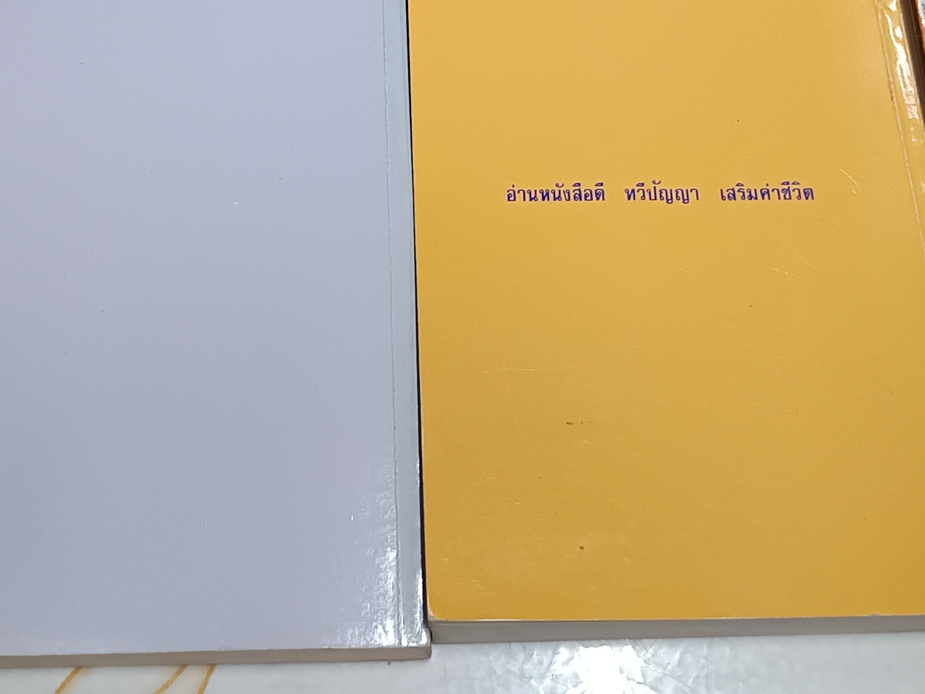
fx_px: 1657
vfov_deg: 22.1
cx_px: 377
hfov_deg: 31.1
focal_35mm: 62
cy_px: -106
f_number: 1.7
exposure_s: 1/33.3
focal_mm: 5.31
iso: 979
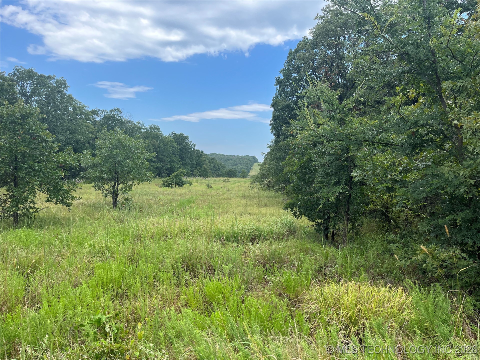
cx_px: 240
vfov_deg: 53.1
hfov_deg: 67.3
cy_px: 180
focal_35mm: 26
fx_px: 361
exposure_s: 1/1252
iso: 50
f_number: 1.6
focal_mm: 5.1
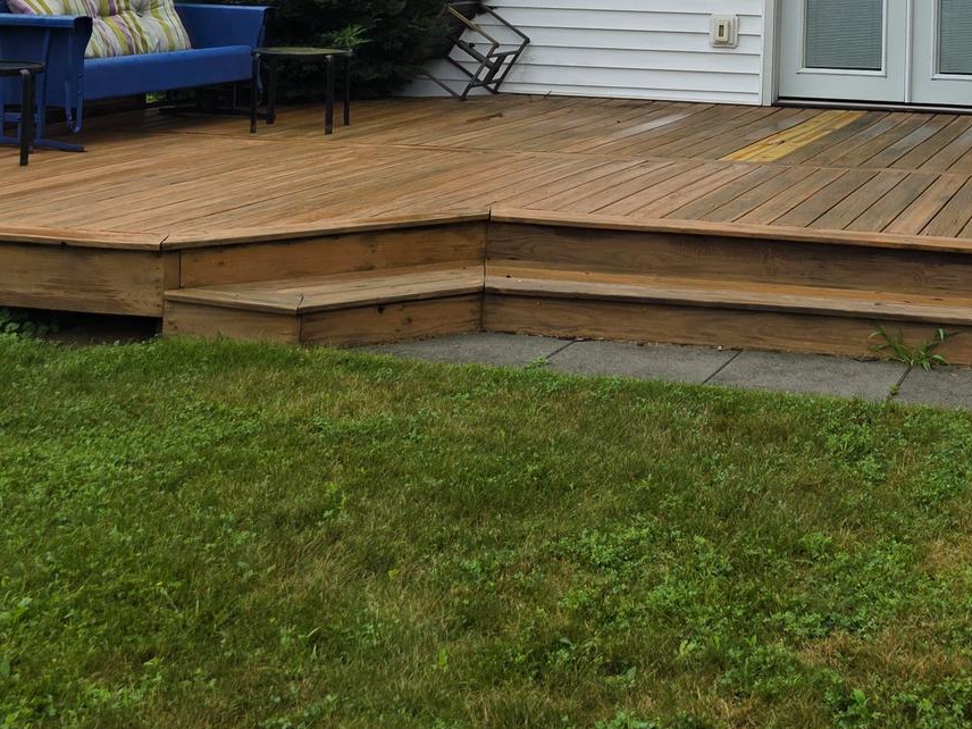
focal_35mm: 55
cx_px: 868
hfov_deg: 33.2
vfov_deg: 24.7
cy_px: -73
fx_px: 1544
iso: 32
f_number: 1.7
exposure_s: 1/359
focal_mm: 6.3
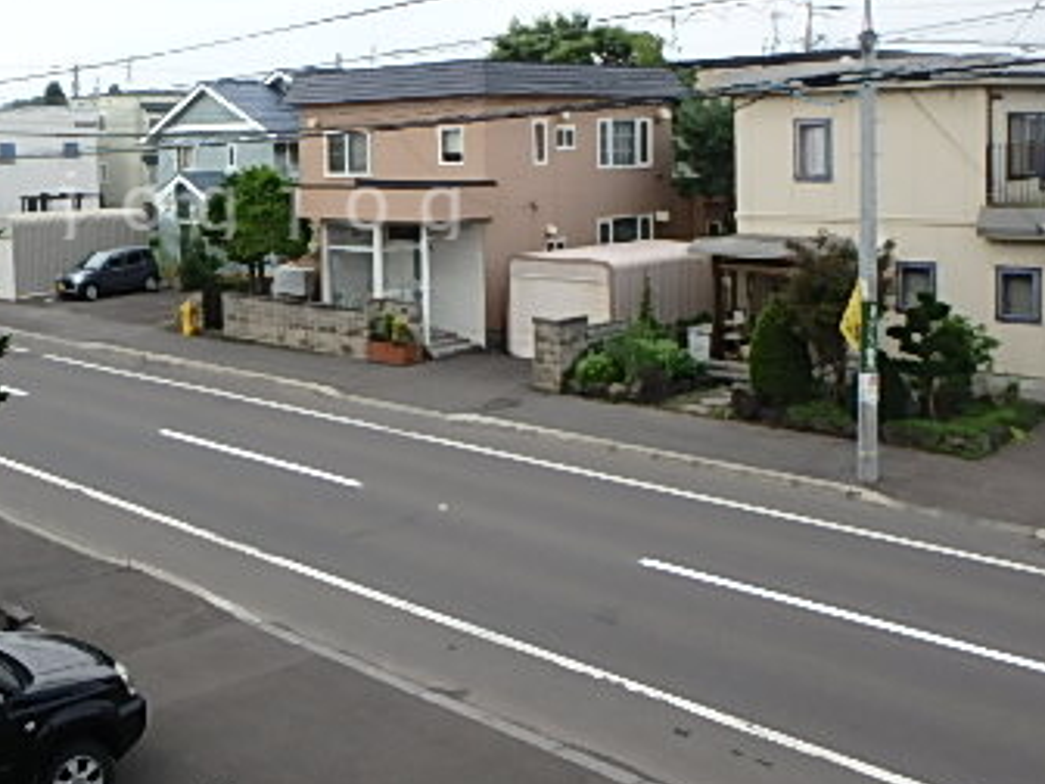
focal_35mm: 40
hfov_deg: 45.2
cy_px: 202
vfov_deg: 35.2
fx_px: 1208
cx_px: 264
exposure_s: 1/320
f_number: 3.5
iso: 125
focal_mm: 3.7
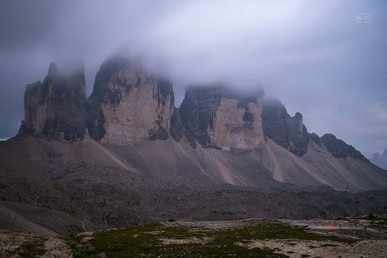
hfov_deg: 46.4
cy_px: 129
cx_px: 194
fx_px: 452
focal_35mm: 42
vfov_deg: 31.9
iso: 100
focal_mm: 42
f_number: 4.5
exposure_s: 166
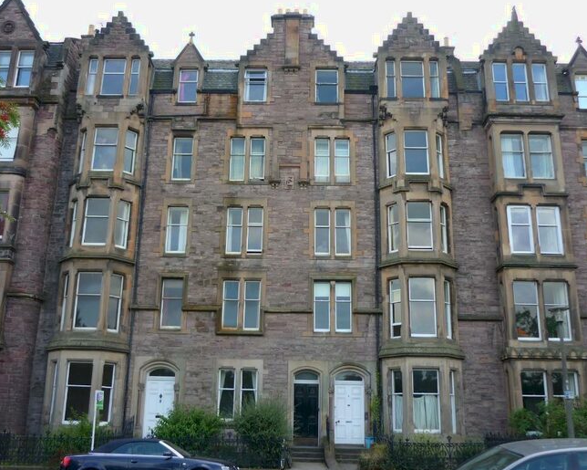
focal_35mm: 35
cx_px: 275
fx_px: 608
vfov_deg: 42.2
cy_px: 235
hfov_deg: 51.5
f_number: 2.8
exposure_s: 1/200
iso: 80
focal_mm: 5.5
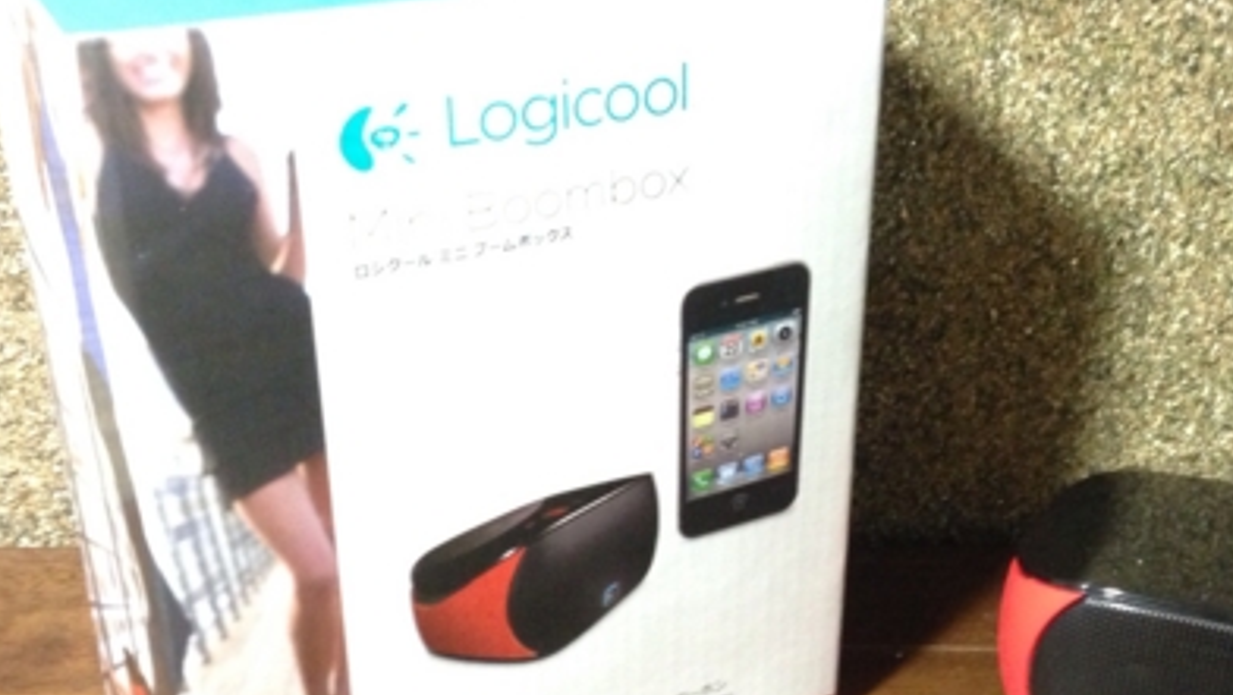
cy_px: 450
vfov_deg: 21.8
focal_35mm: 55
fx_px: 1799
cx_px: 752
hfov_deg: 37.7
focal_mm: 4.13
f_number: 2.4
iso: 400
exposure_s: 1/15
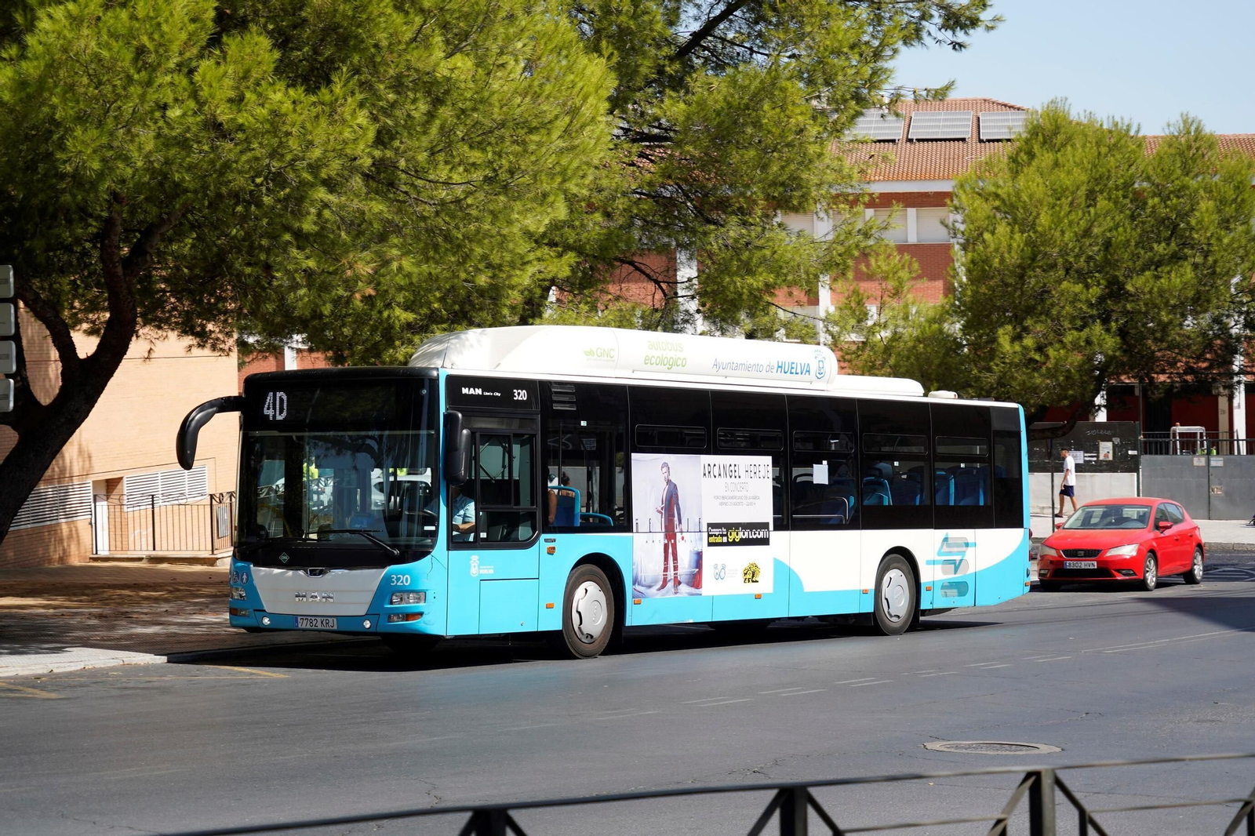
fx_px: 2788
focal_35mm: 80
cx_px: 628
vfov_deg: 17.1
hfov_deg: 25.4
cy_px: 418
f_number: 6.3
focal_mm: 80
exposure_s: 1/250
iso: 100
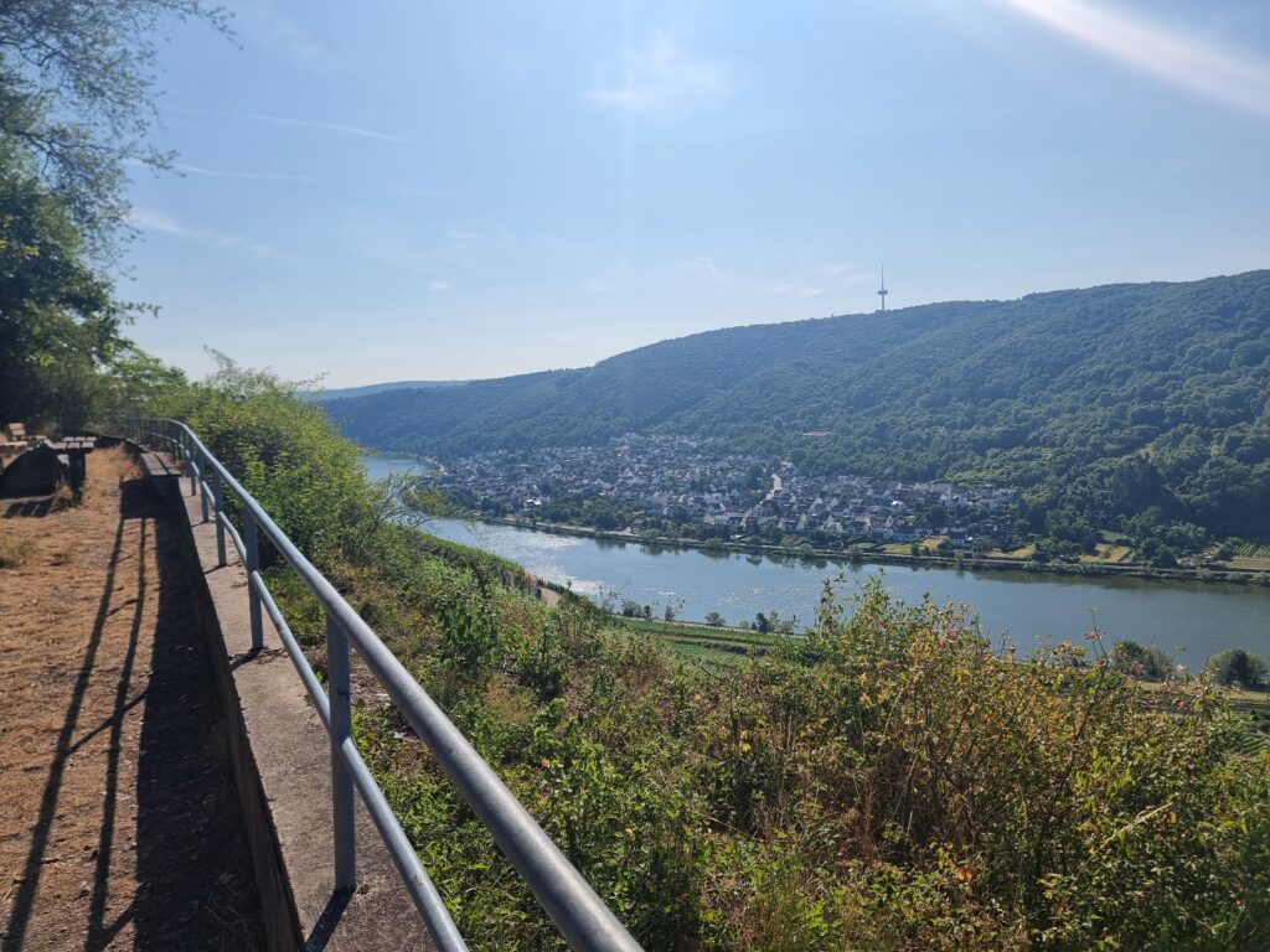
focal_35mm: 24
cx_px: 635
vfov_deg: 56.8
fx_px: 881
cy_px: 476
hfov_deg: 71.6
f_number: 1.8
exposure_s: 1/2336
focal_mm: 6.7
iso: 50
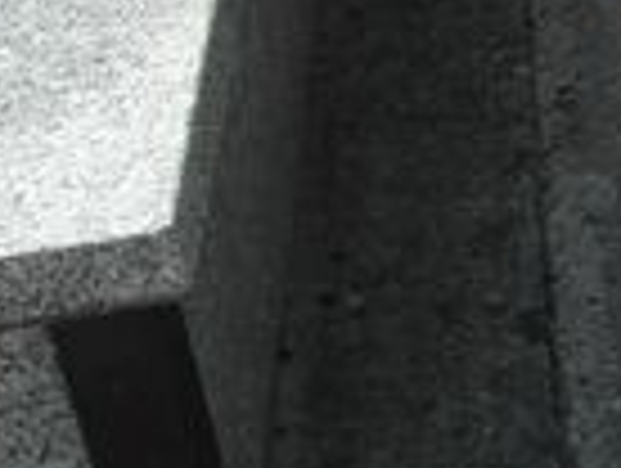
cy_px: -112
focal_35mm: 111
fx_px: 1995
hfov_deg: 14.3
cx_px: 1300
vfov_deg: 13.0
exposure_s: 1/750
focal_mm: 5.2
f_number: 4.4
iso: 80
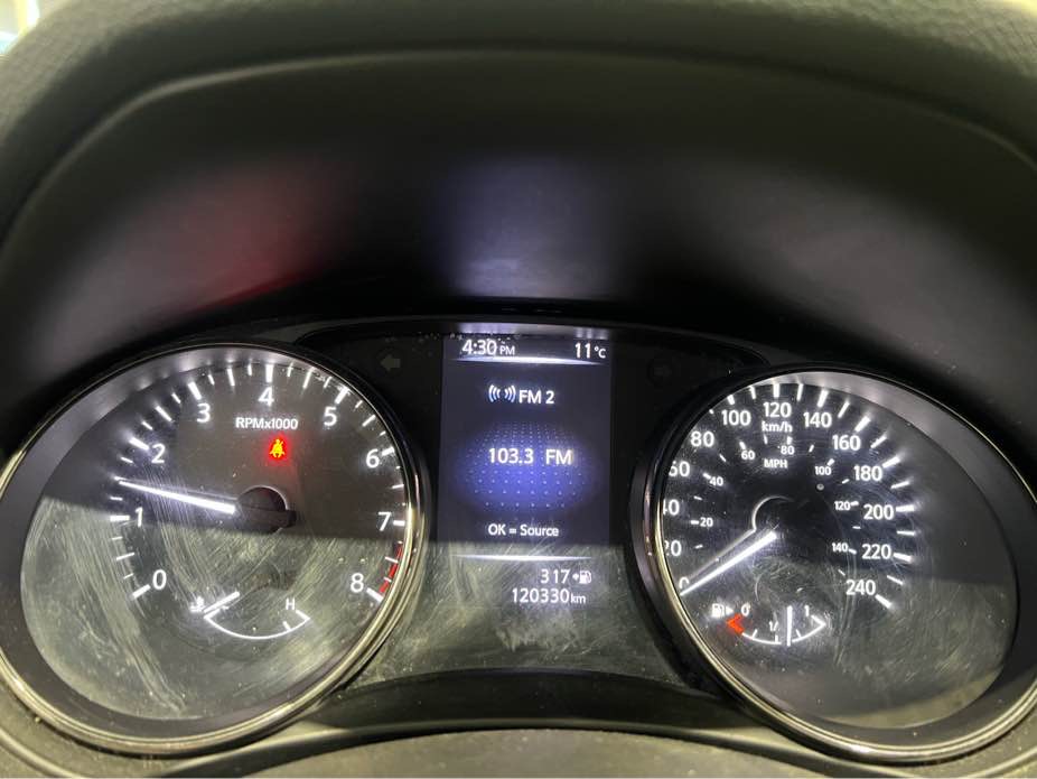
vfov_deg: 53.1
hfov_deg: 67.3
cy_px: 390
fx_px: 779
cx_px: 518
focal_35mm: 26
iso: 500
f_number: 1.5
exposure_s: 1/33
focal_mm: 5.7
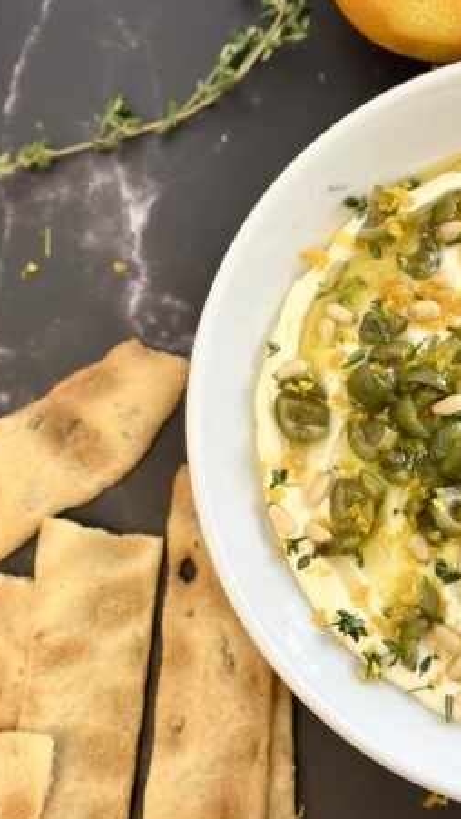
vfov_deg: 36.0
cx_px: 255
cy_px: 392
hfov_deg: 20.7
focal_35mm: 58
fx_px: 1259
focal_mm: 6.86
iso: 80
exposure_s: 1/121
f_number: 1.78
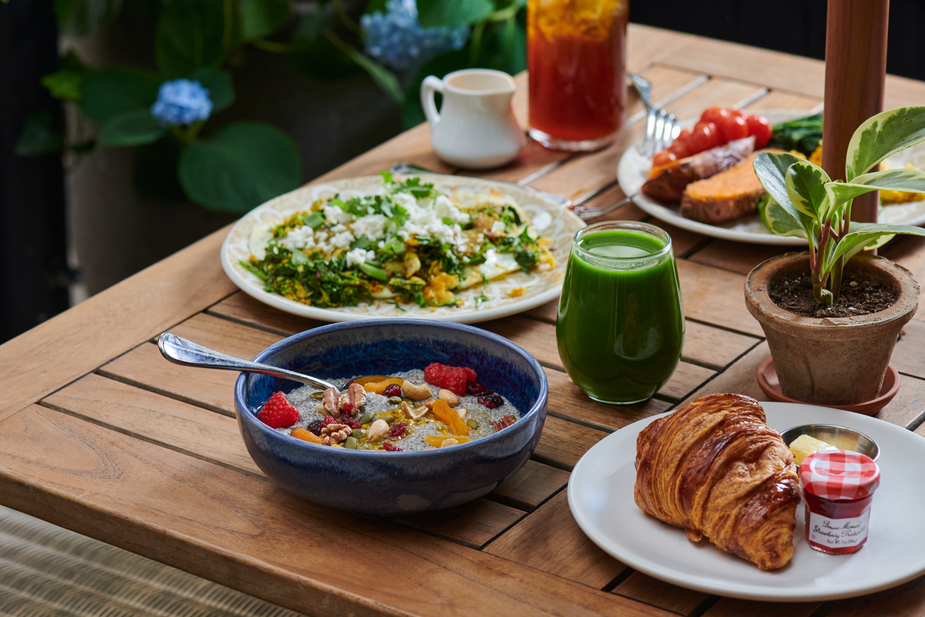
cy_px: 308
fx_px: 2698
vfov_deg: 13.0
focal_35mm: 105
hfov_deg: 19.5
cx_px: 462
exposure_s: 1/125
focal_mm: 105
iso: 500
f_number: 9
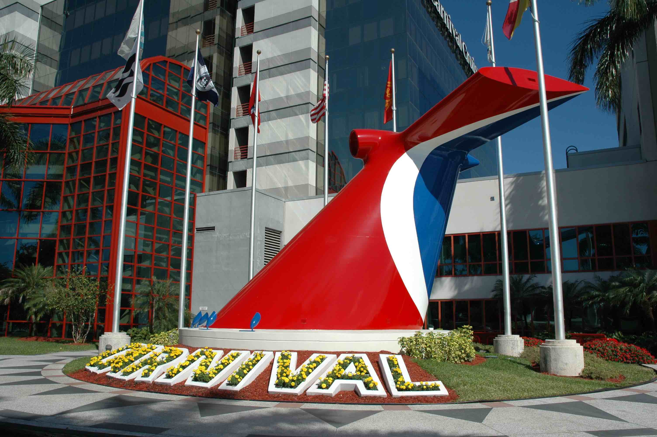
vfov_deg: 47.8
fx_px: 492
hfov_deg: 67.4
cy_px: 218
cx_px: 328
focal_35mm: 27
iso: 200
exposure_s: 1/400
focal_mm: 18
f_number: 10
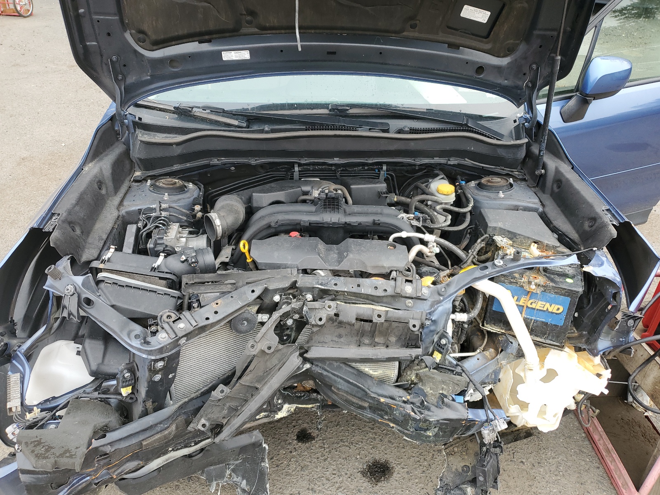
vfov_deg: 53.1
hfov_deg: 67.3
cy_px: 248
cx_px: 330
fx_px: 496
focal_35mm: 26
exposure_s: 1/161
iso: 50
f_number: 1.5
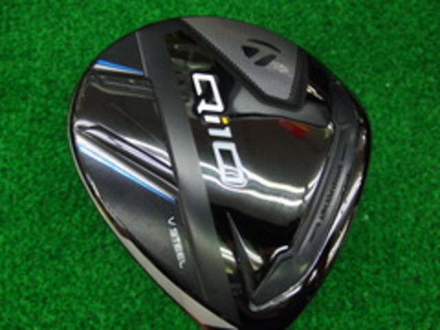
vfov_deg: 38.7
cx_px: 220
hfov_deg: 50.1
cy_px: 165
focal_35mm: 37
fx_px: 470
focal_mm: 6.42
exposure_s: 1/50
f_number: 3.6
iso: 400
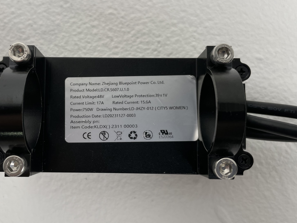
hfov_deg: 50.9
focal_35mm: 36
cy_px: 114
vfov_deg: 39.7
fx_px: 309
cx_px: 115
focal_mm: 4.2
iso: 50
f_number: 1.6
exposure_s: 1/100
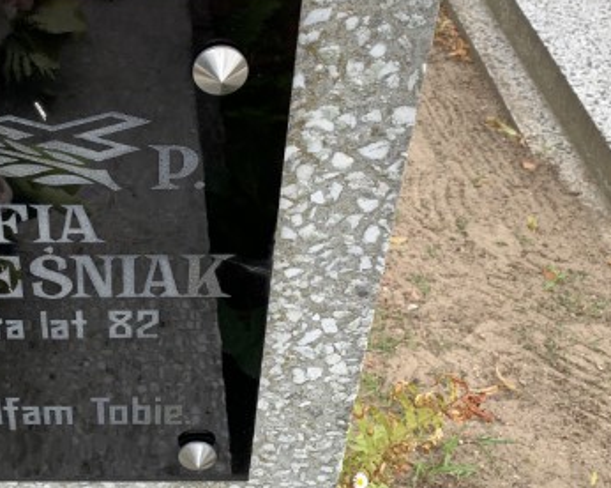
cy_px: 124
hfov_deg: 38.5
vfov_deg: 31.5
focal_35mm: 47
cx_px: 147
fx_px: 849
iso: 25
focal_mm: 4.25
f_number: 1.8
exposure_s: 1/455
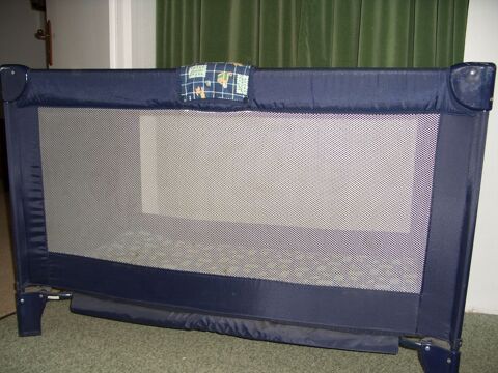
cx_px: 249
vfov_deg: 42.9
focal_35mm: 33
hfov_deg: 55.4
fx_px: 475
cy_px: 186
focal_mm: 7.1
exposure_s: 1/60
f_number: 2.8
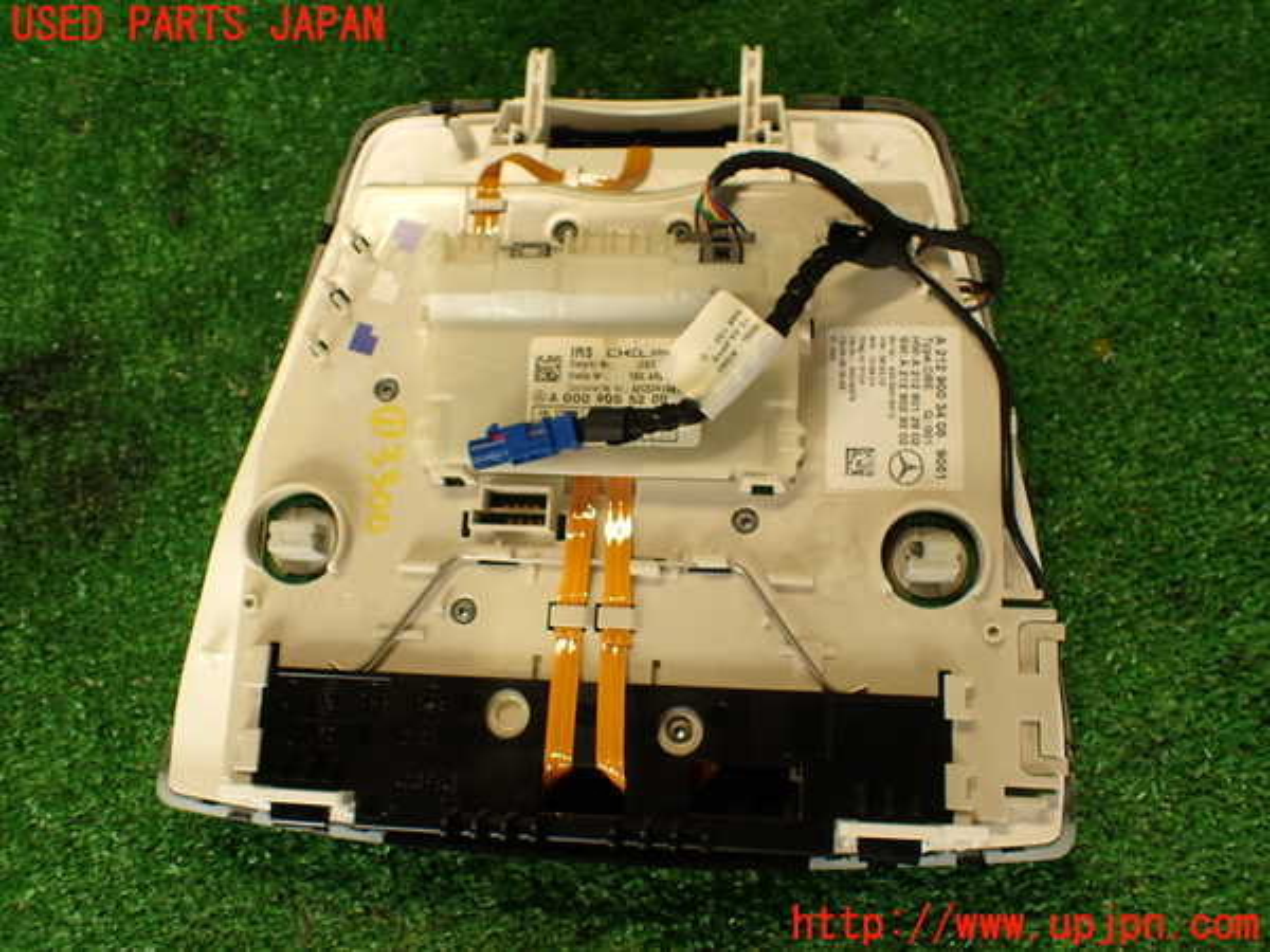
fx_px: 1101
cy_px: 476
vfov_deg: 46.8
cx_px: 635
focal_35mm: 30
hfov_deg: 60.0
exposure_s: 1/60
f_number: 2.3
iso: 160
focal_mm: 5.4
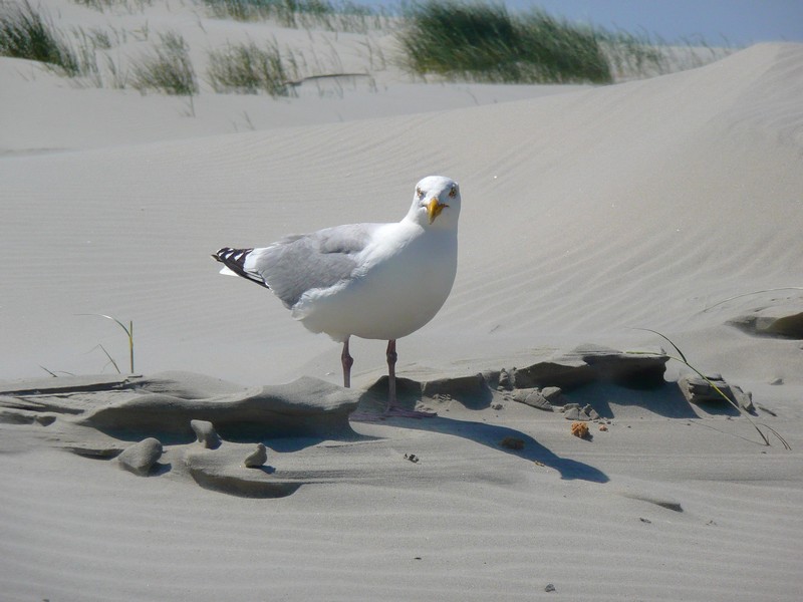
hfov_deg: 7.7
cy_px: 301
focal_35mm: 256
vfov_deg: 5.8
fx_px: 5939
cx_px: 402
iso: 100
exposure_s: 1/320
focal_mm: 42
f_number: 11
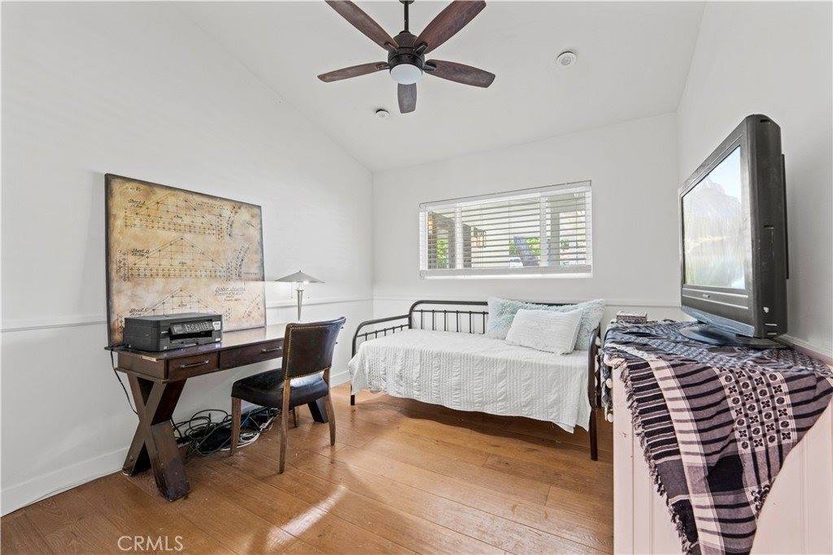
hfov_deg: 104.2
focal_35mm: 14
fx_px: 324
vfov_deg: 81.2
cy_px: 278
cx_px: 416
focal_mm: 14
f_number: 8
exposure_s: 1.6
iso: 320
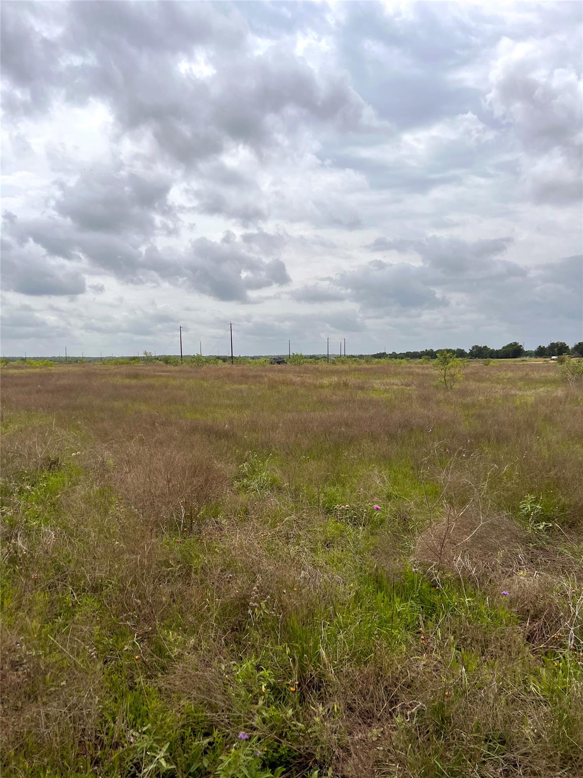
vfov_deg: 67.3
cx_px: 292
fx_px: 584
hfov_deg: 53.1
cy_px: 389
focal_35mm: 26
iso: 50
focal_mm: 5.7
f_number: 1.5
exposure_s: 1/7463
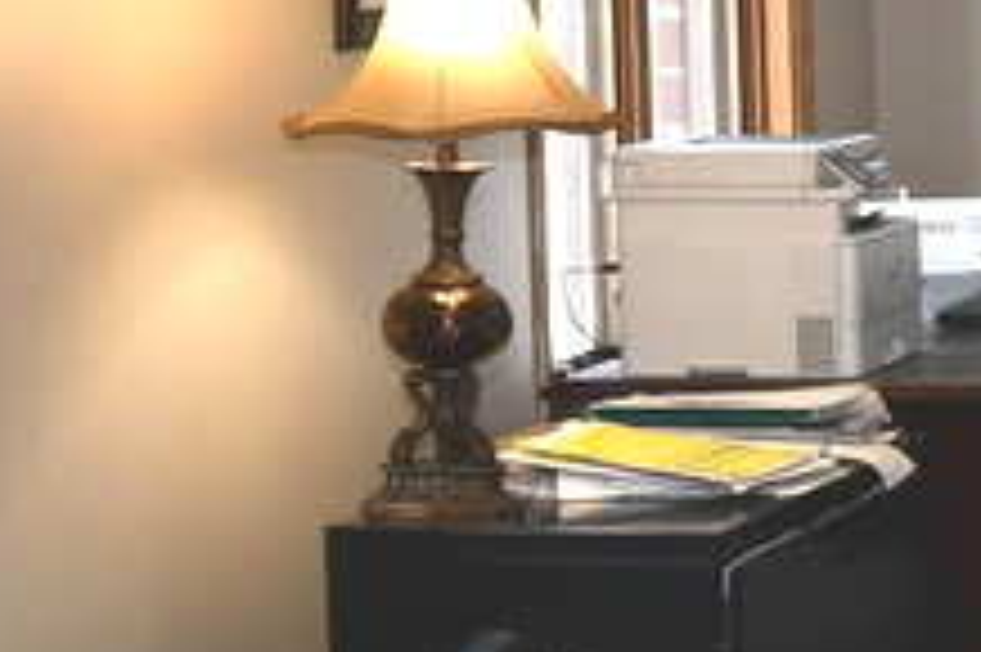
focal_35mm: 156
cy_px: 301
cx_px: 1152
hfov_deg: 12.9
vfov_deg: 8.8
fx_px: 4248
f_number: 5
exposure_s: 1/80
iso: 200
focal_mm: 14
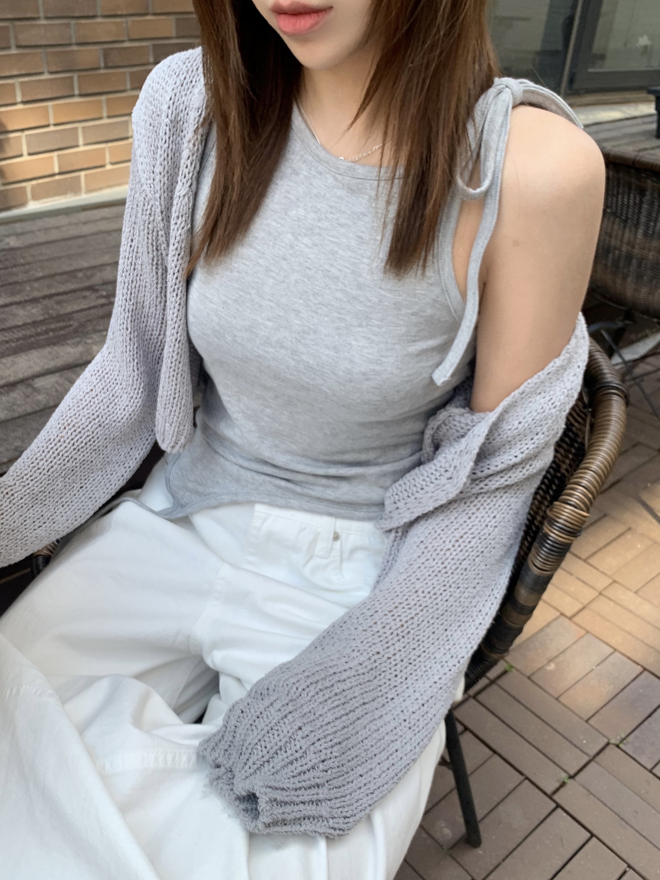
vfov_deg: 67.3
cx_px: 330
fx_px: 661
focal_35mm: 26
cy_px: 440
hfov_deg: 53.1
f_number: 1.8
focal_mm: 4.25
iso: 25
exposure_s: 1/237
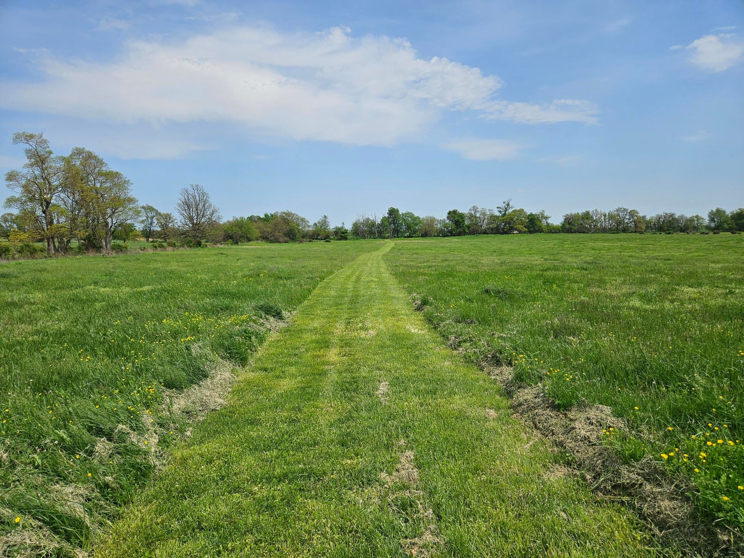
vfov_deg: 58.9
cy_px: 279
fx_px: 494
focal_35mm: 23
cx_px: 372
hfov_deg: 73.9
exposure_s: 1/3819
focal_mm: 5.4
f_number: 1.8
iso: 25
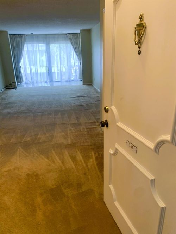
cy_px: 117
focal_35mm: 26
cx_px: 88
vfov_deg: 67.3
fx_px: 176
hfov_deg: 53.0
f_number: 1.8
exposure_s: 1/60
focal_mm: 4.25
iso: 200
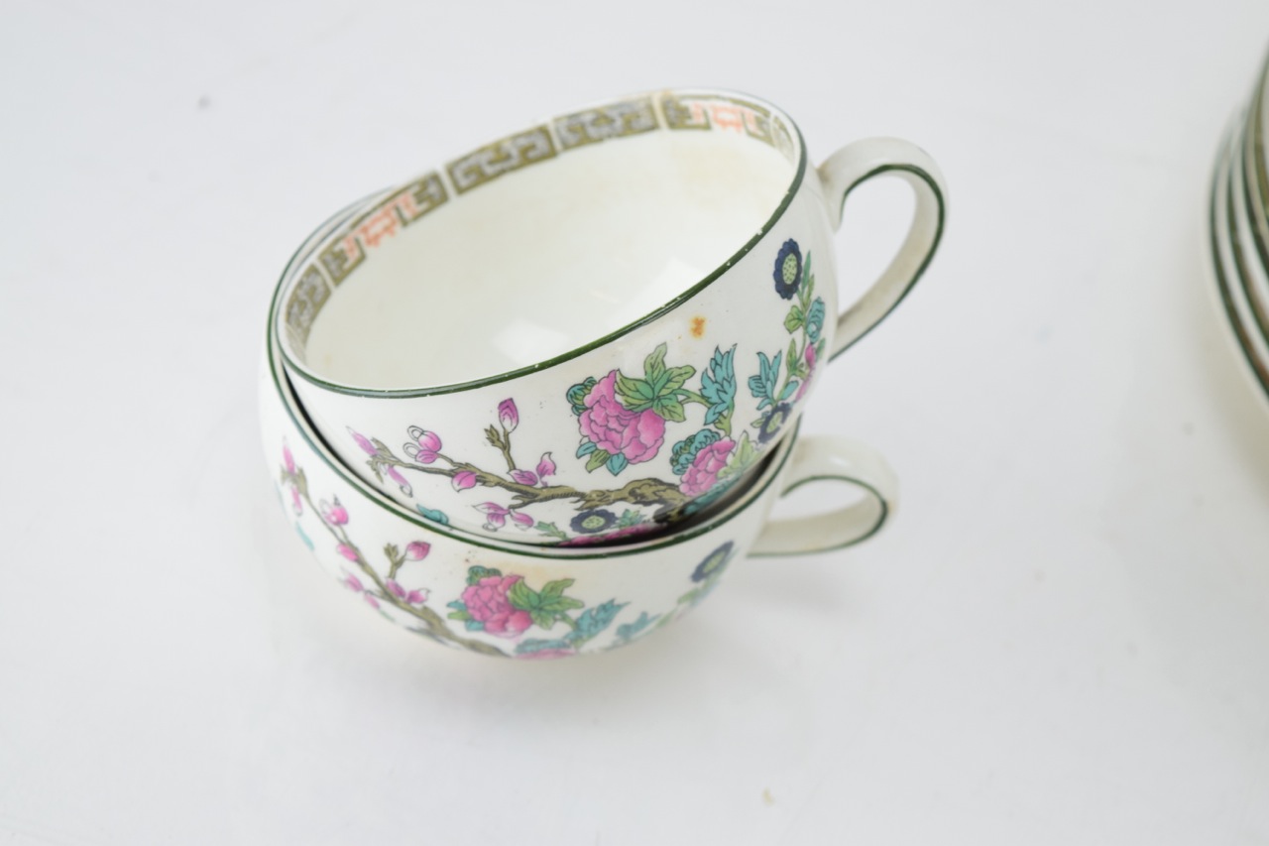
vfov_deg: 16.5
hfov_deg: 24.6
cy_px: 423
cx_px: 634
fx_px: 2908
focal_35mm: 82
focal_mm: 55
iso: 800
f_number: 6.3
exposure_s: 1/125
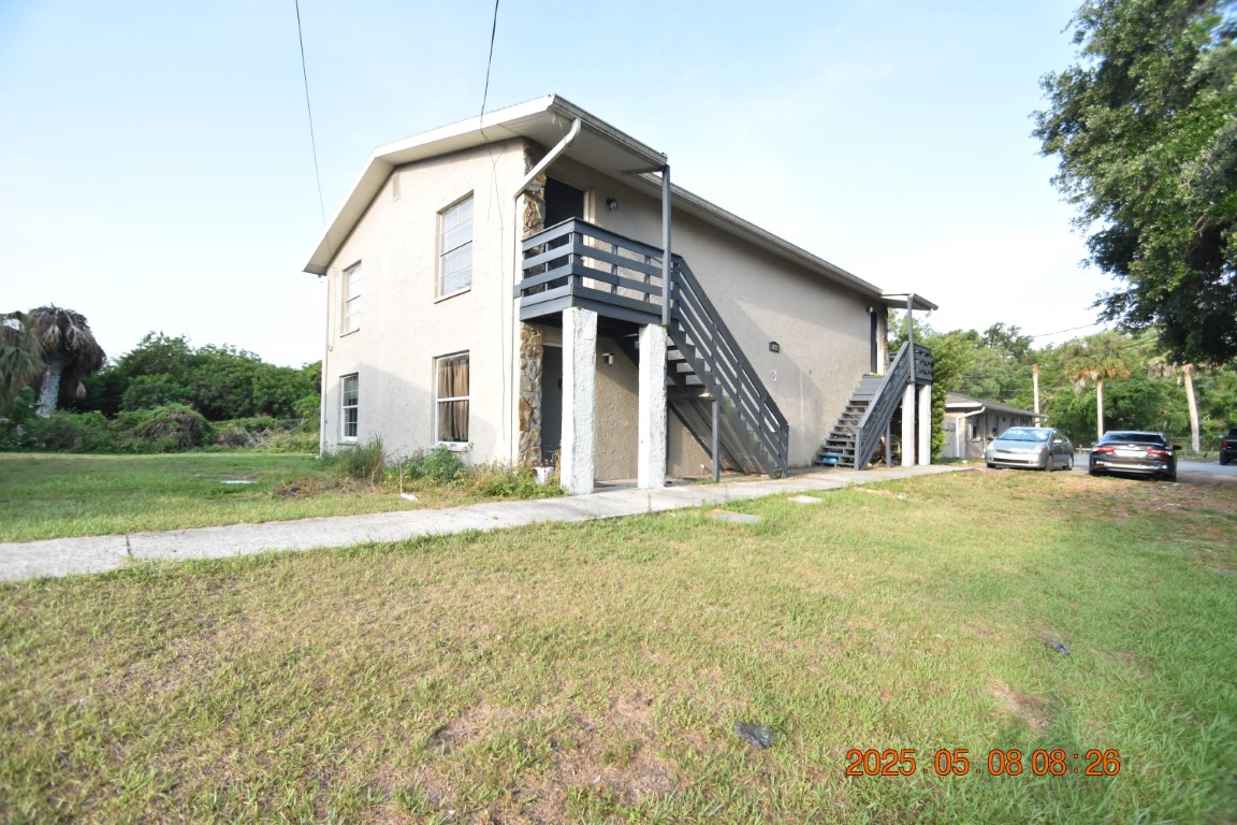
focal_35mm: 15
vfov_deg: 77.3
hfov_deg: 100.4
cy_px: 412
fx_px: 515
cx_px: 618
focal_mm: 10
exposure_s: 1/1500
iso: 800
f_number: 4
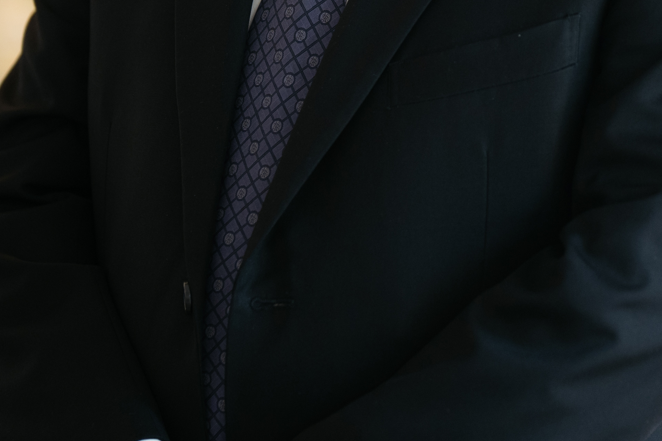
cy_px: -53
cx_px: 631
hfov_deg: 11.2
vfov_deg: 7.5
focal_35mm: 182
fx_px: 3347
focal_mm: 50
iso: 320
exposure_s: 1/125
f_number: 1.4
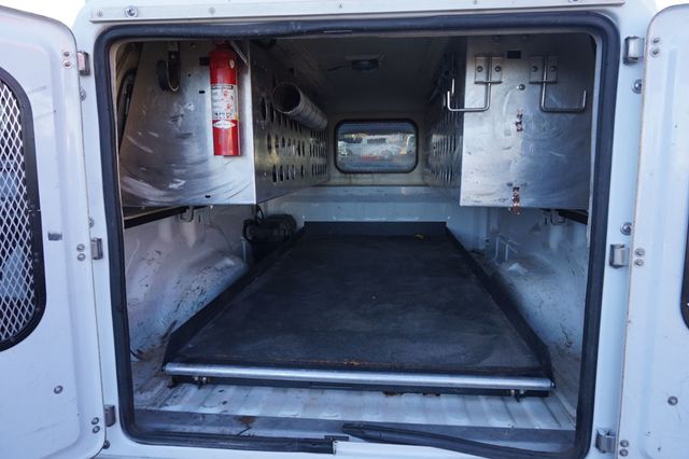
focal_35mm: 24
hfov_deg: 73.8
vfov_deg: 53.1
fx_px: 459
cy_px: 230
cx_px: 344
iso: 100
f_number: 4.5
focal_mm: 16
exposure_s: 1/60
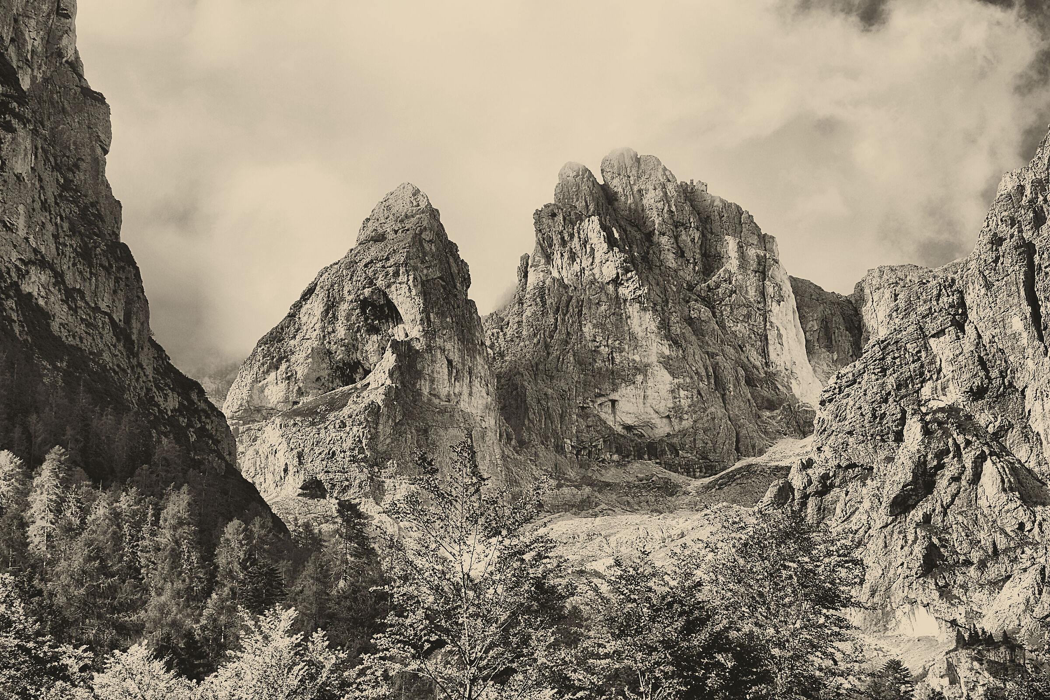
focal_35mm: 120
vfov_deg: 11.4
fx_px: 3500
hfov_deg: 17.1
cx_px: 525
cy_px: 350
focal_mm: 80
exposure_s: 1/240
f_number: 8
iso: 200
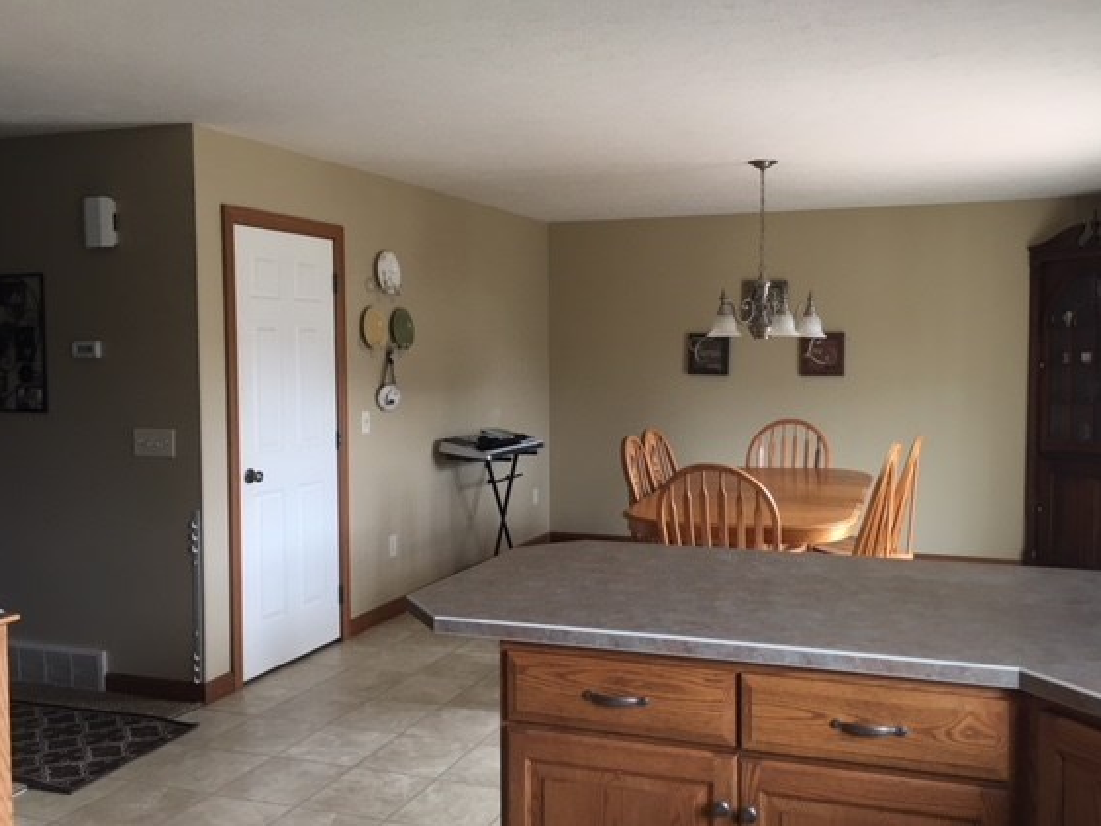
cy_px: 405
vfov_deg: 43.0
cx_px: 607
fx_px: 1050
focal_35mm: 33
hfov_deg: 55.2
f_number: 2.2
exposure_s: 1/15
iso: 25
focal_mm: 4.15
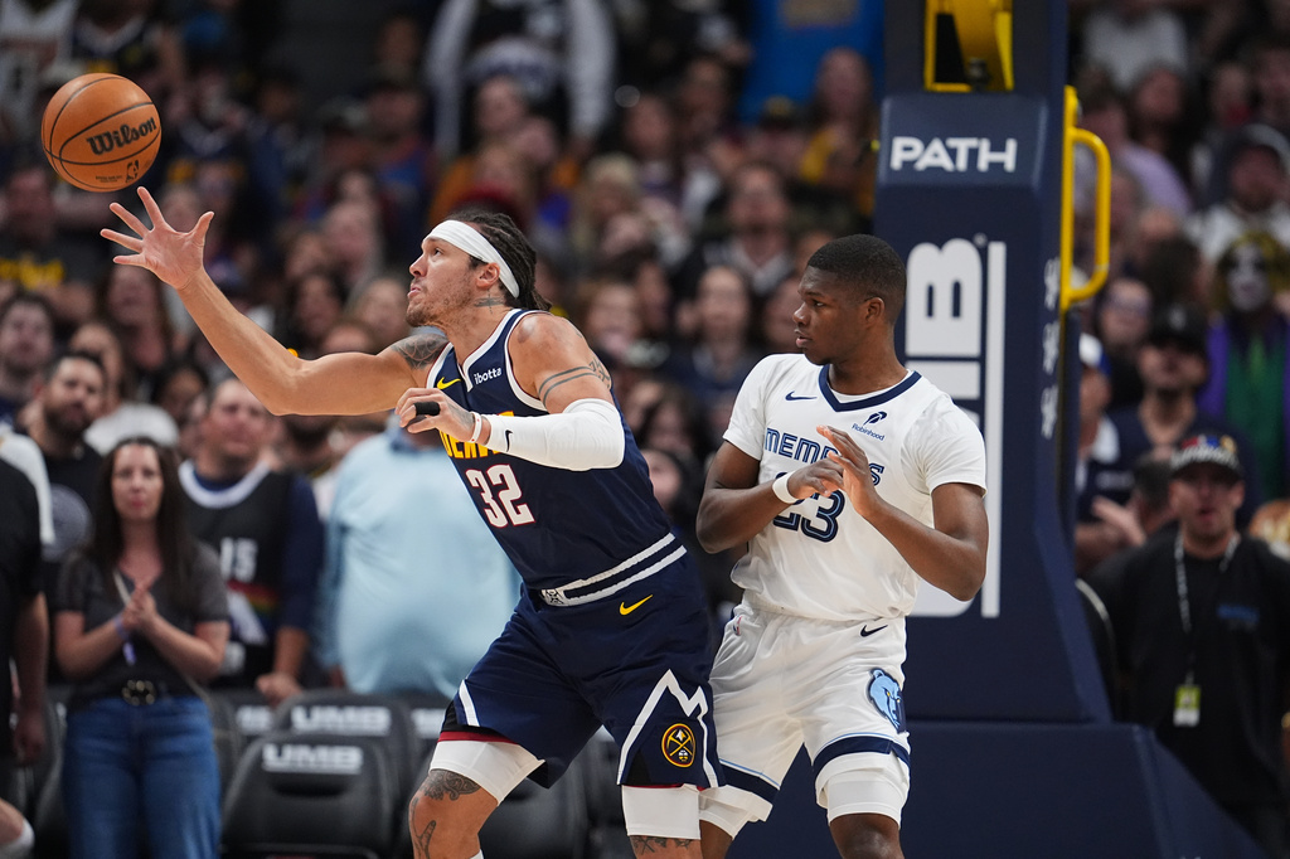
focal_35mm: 400
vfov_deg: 3.4
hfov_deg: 5.2
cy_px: 430
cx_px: 645
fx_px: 14328
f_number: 3.2
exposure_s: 1/2000
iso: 5000
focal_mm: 400
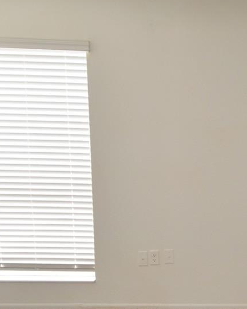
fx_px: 457
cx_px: 211
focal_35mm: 50
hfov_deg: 29.3
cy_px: 242
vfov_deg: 36.2
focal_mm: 12
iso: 450
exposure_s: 1/60
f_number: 4
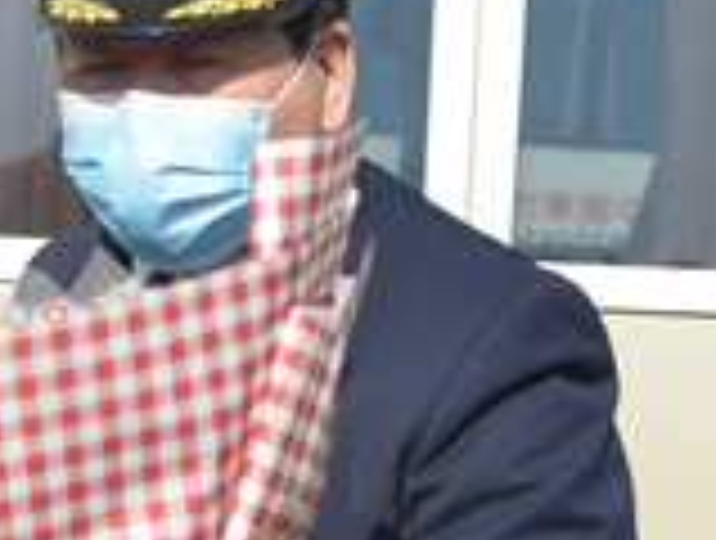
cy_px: 405
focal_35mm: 123
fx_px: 2550
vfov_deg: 12.1
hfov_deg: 15.6
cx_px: -59
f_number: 4
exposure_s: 1/2000
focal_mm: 34
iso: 200
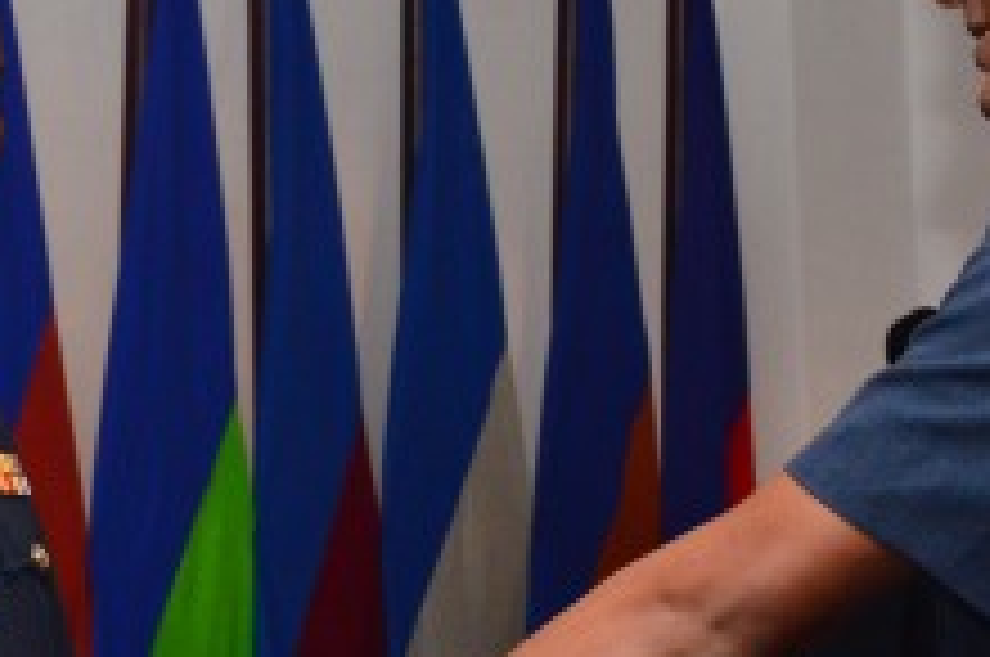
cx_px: 220
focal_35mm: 172
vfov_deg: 8.0
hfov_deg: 11.9
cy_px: 454
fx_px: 4723
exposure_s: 1/100
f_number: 7.1
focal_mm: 42
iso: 800
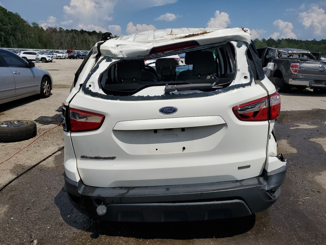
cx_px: 163
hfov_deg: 67.3
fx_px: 245
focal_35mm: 26
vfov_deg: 53.1
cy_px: 122
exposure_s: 1/10000
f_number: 1.5
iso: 51
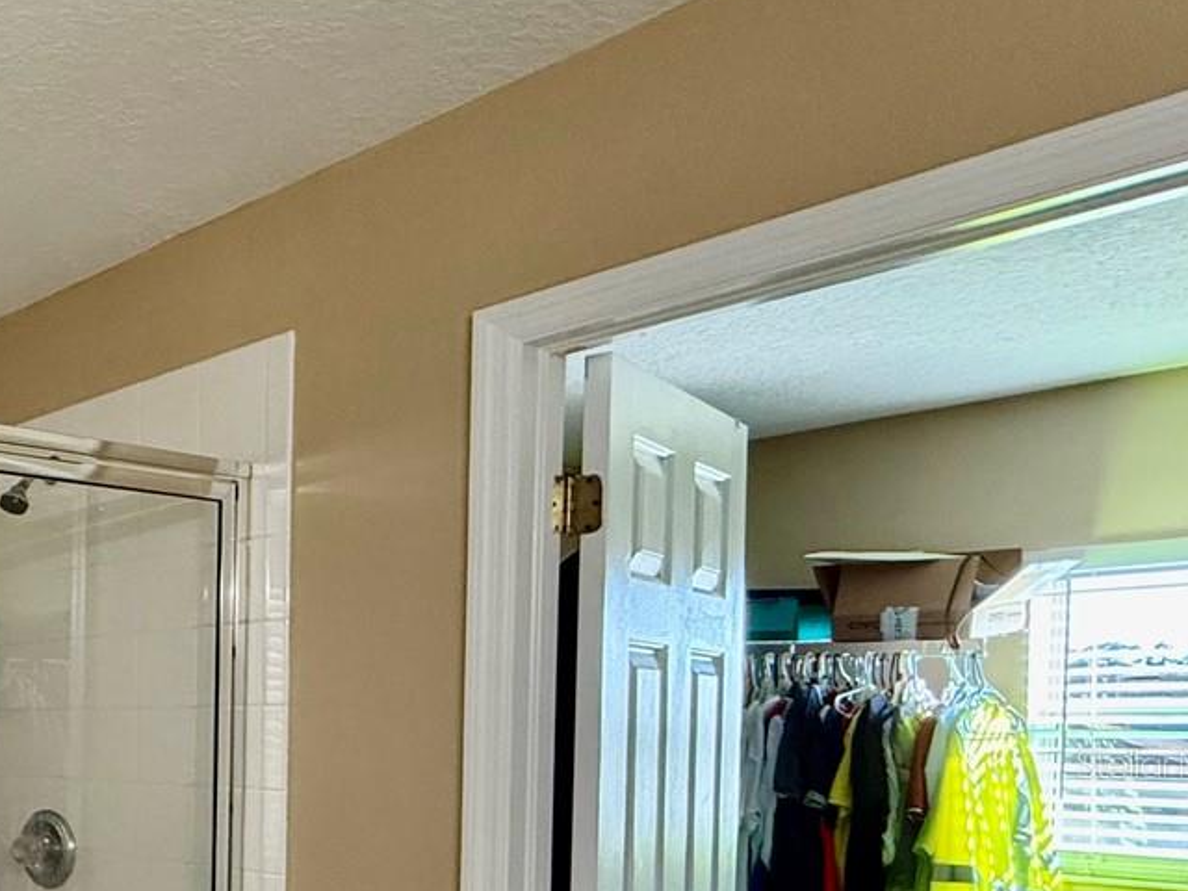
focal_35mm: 35
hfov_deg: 38.8
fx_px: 1201
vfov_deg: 38.5
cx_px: -234
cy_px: 763
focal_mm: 2.22
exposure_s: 1/120
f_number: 2.2
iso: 250
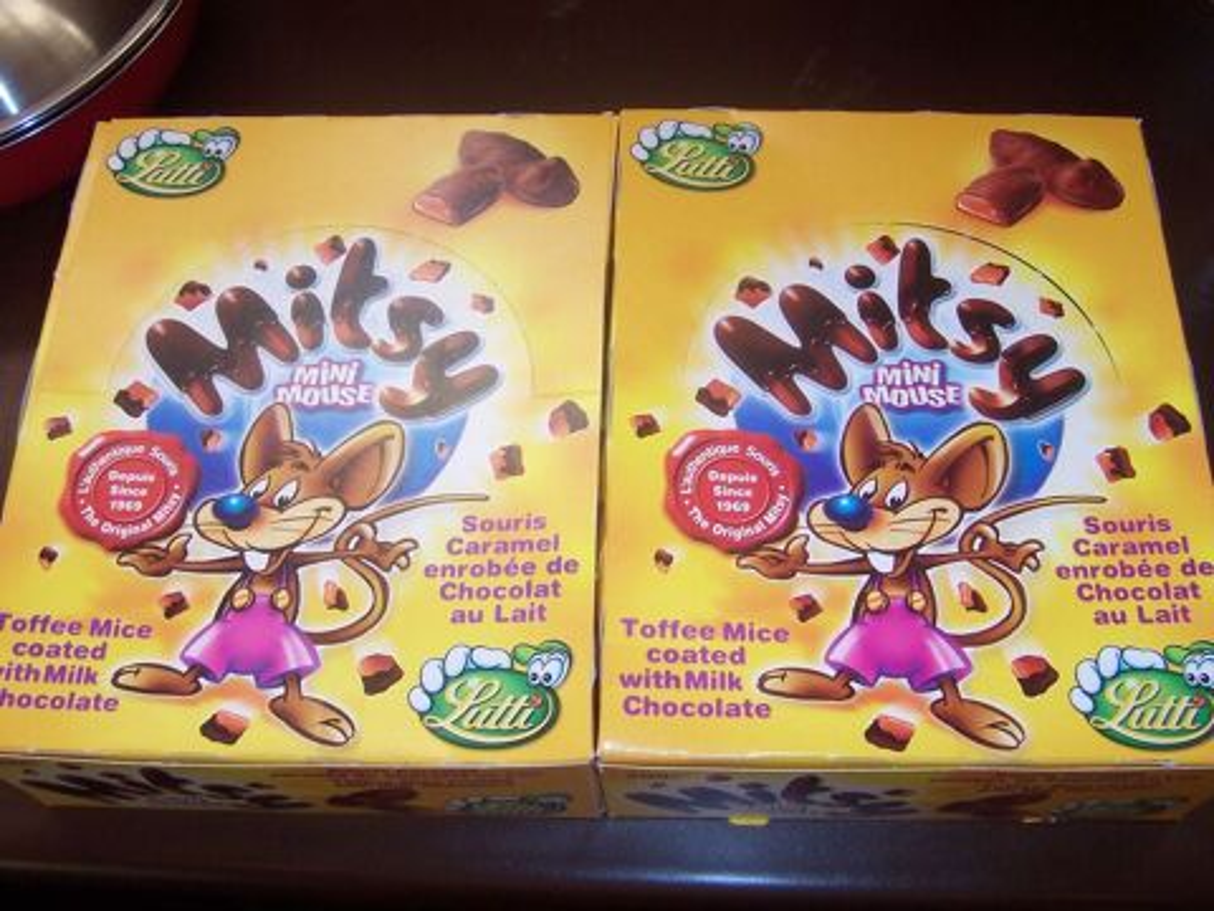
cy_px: 456
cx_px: 607
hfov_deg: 52.6
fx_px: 1227
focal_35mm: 35
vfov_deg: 40.7
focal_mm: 5.6
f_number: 2.8
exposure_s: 1/90
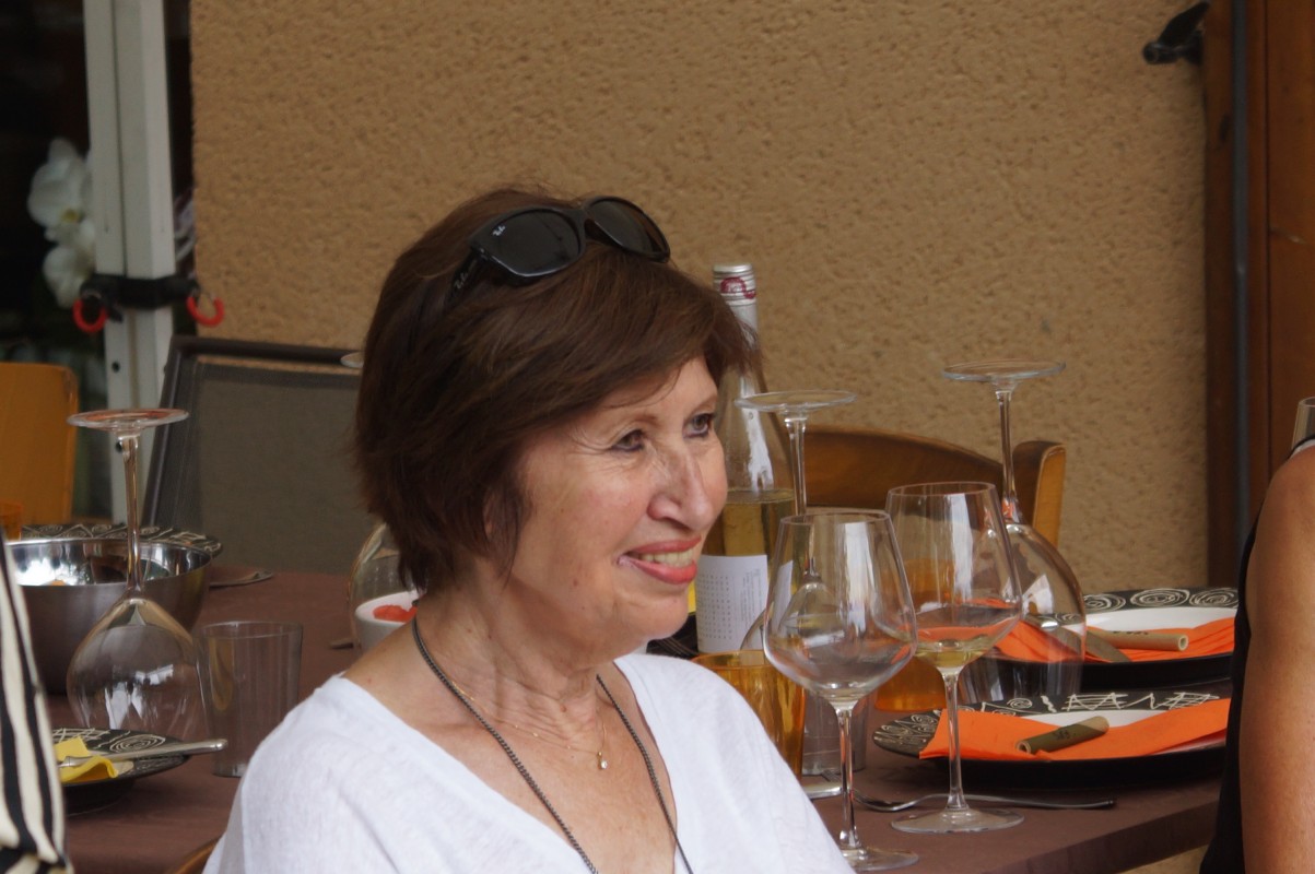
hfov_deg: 13.7
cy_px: 437
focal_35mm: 150
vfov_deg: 9.1
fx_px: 5475
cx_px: 658
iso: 160
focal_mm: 50
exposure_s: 1/160
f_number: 5.6
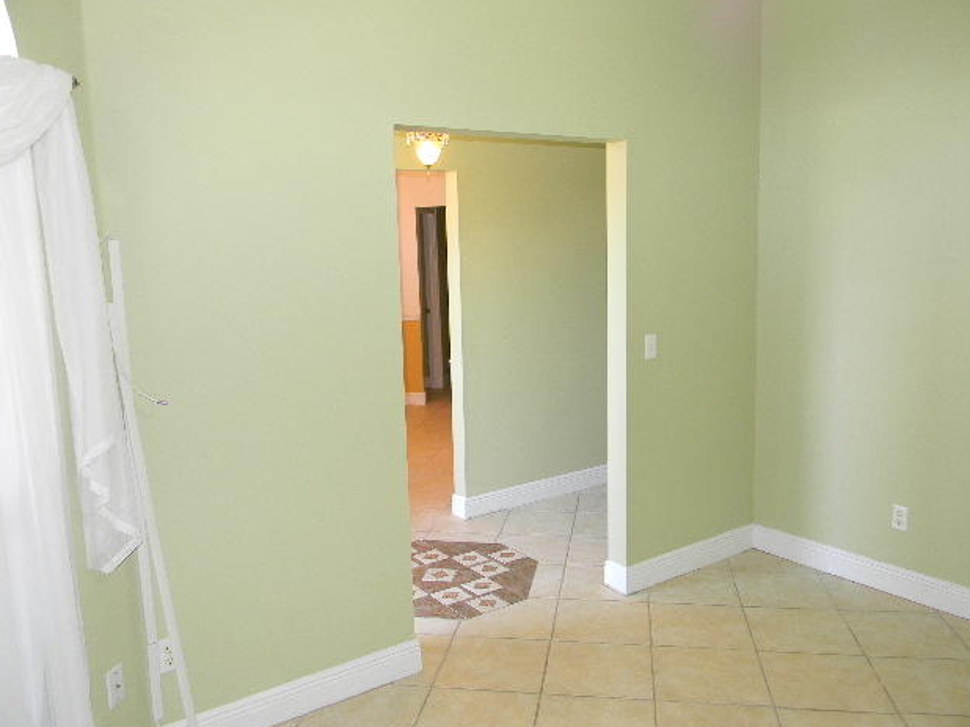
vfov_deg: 48.2
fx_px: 812
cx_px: 487
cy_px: 355
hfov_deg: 61.7
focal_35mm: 29
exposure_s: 1/26
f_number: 3.5
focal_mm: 5
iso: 200
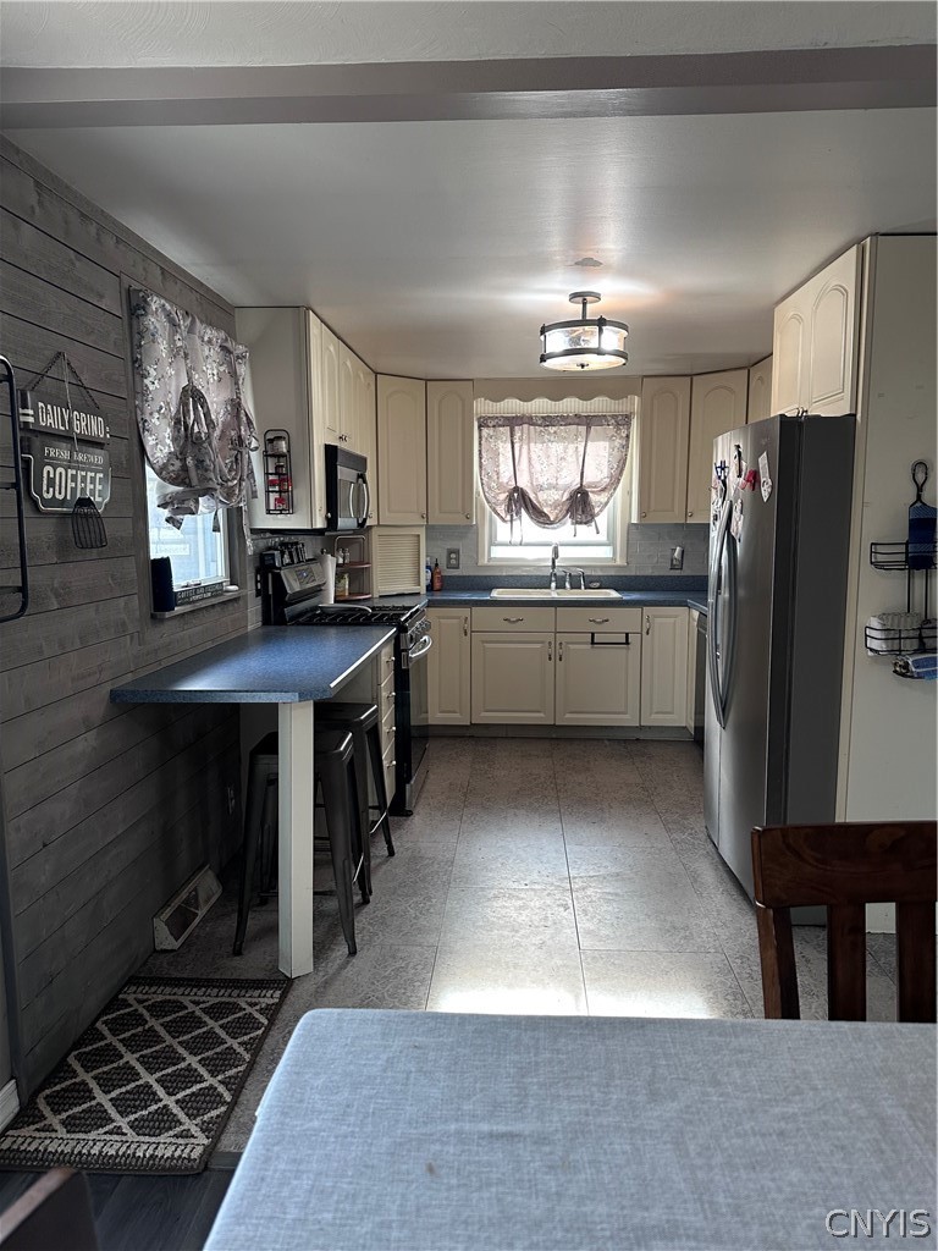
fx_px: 867
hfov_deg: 56.8
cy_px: 626
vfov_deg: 71.6
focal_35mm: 24
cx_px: 469
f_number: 1.78
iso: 160
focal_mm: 6.86
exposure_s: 1/120
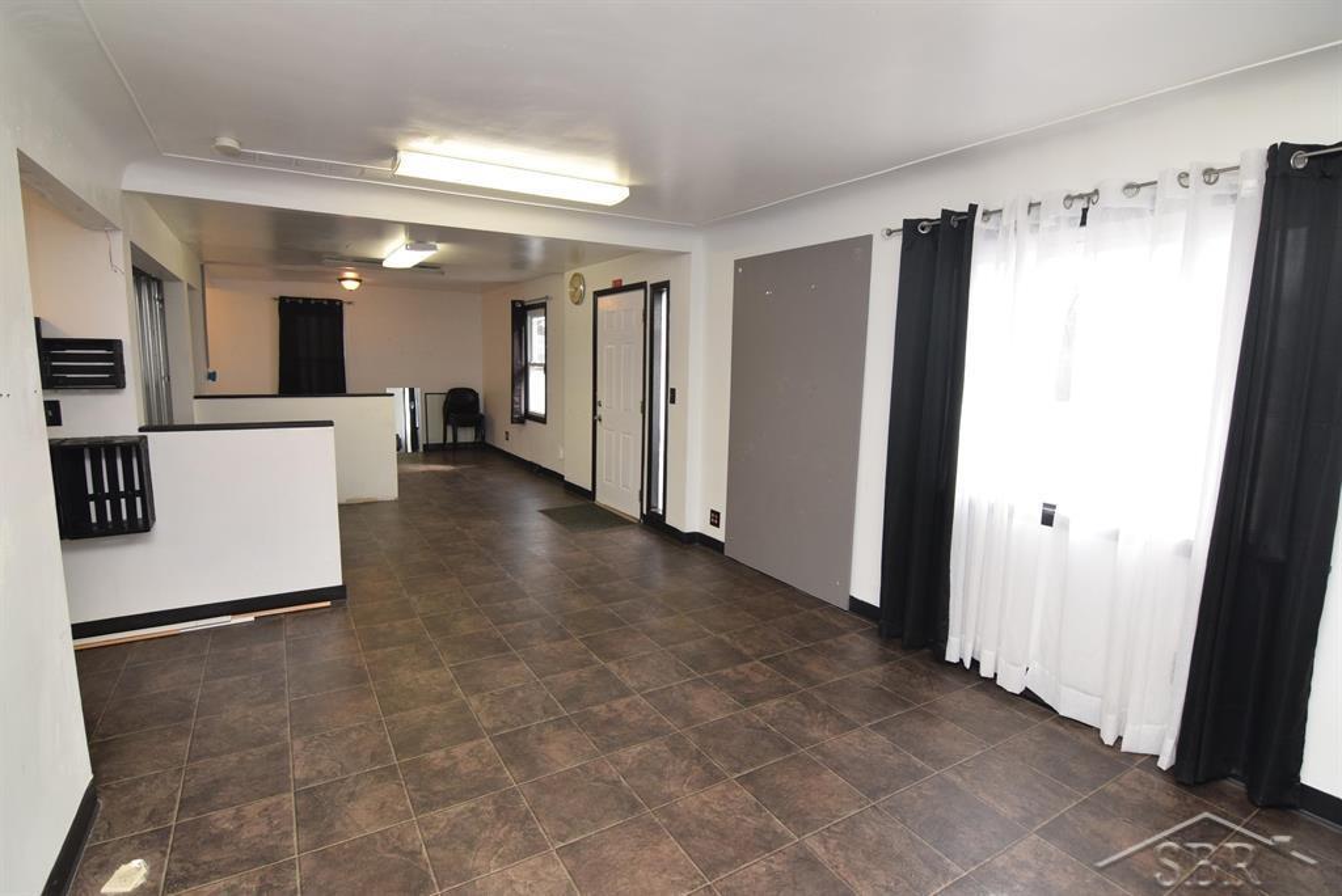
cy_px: 448
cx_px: 671
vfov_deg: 72.1
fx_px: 615
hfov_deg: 94.9
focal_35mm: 16
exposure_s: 1/125
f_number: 5.6
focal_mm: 11
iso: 720
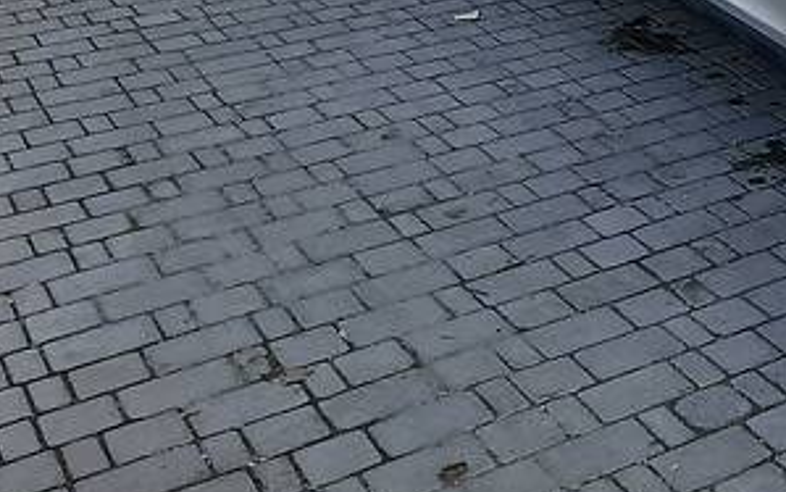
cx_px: 938
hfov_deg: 25.9
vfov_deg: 17.6
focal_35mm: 71
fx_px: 1521
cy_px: -68
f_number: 2
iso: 32
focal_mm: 4.6
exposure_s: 1/463
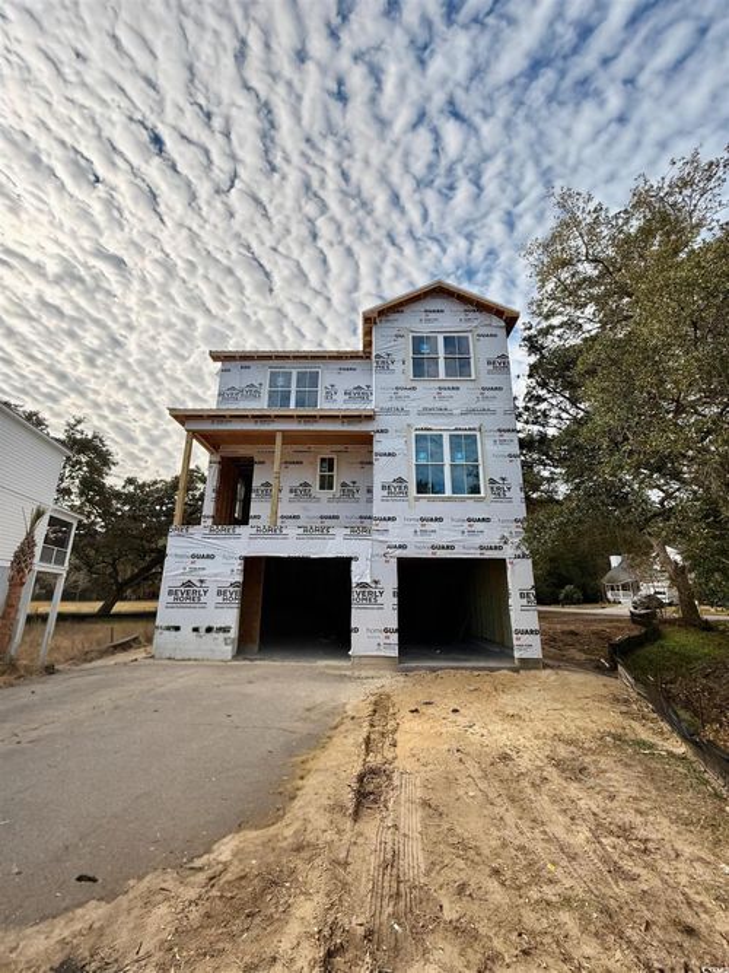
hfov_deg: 85.7
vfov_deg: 102.1
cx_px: 364
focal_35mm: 14
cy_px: 486
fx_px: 393
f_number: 2.2
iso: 64
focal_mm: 2.22
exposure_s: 1/1901
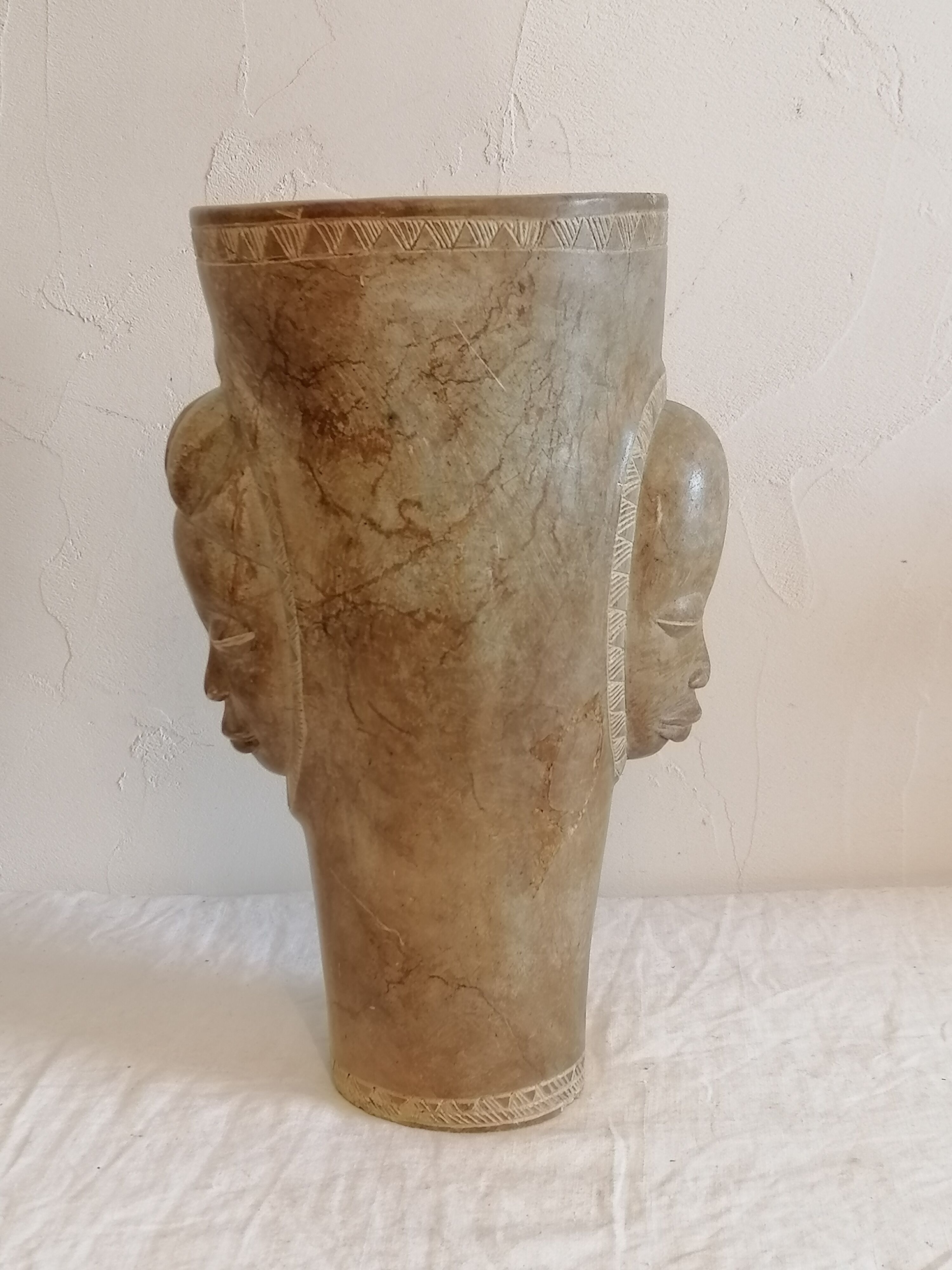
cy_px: 635
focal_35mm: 53
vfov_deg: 36.2
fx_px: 1943
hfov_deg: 27.5
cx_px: 476
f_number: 1.8
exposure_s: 1/33.3
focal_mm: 5.4
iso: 125
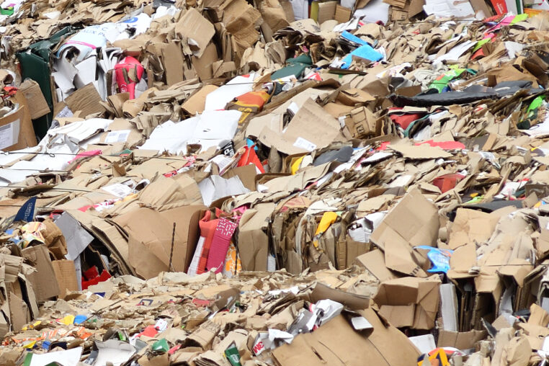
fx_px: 15371
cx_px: -173
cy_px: 482
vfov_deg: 1.4
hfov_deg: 2.0
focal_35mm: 1008
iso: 400
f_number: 11
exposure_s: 1/1250
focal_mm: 200
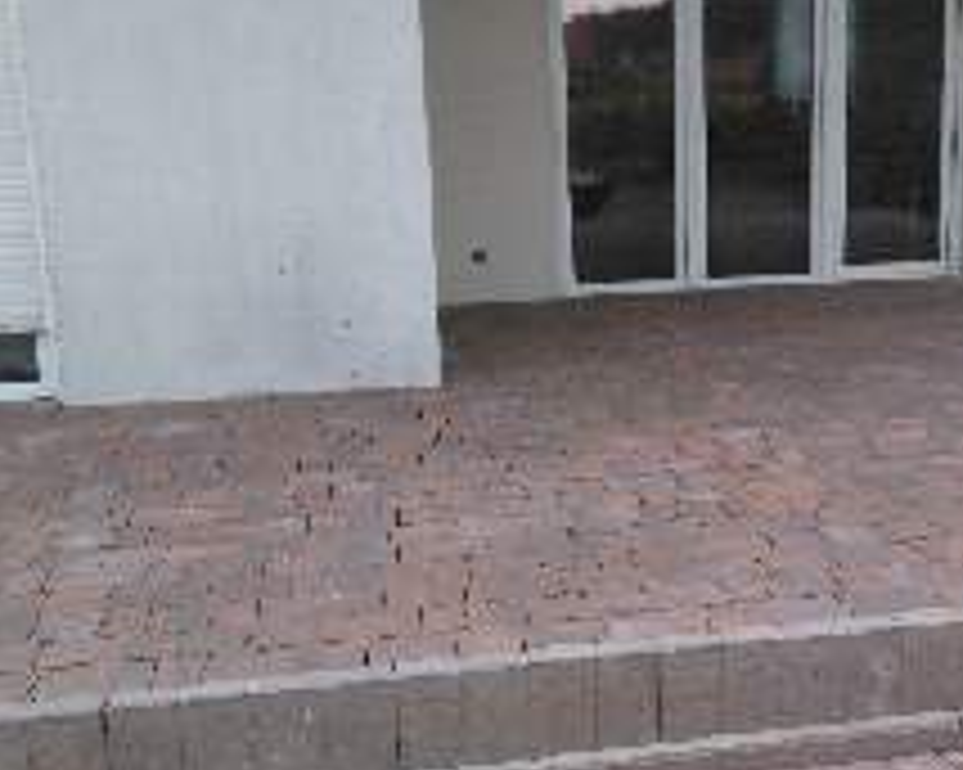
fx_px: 1453
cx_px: 639
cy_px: 446
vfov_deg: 29.6
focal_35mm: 51
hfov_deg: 36.3
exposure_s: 1/60
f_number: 2
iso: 100
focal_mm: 2.96
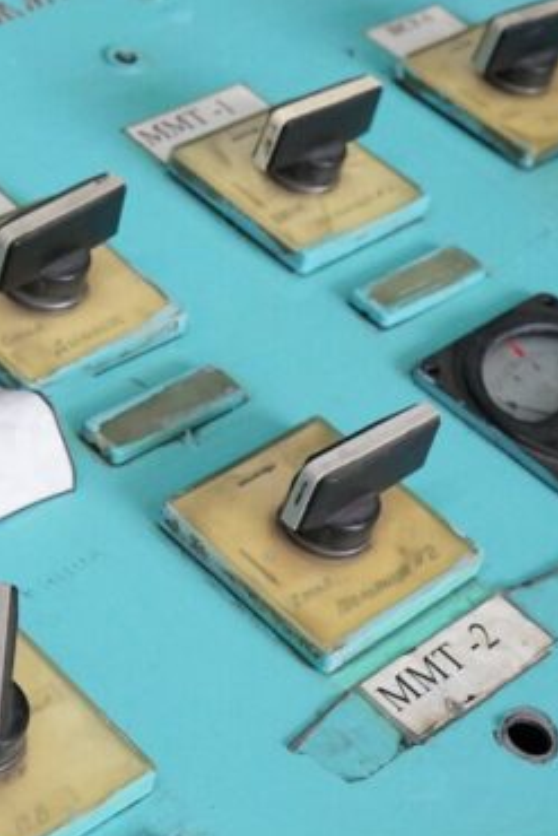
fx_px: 1788
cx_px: 14
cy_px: 416
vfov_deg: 26.3
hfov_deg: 17.4
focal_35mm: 77
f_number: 7.1
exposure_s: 1/200
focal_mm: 38
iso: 3200
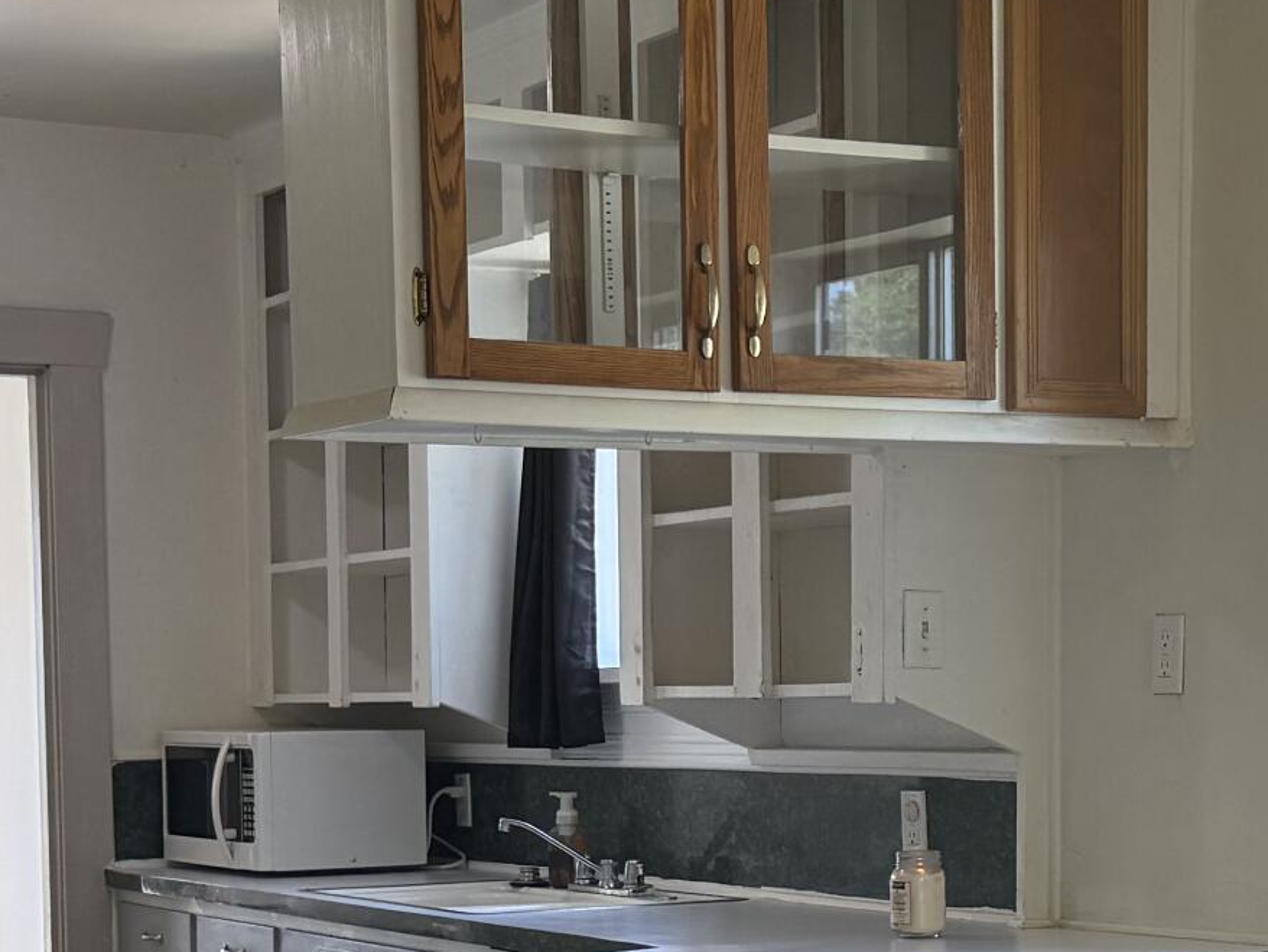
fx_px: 3005
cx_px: 825
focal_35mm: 82
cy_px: 819
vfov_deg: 17.8
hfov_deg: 23.7
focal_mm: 6.76
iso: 200
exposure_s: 1/232
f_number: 1.78
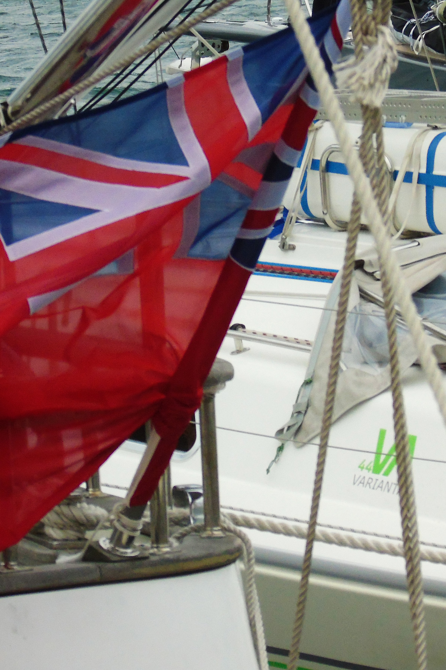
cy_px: 335
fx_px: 3680
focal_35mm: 198
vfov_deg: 10.4
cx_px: 291
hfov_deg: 6.9
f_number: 4.7
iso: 400
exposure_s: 1/1000
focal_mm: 25
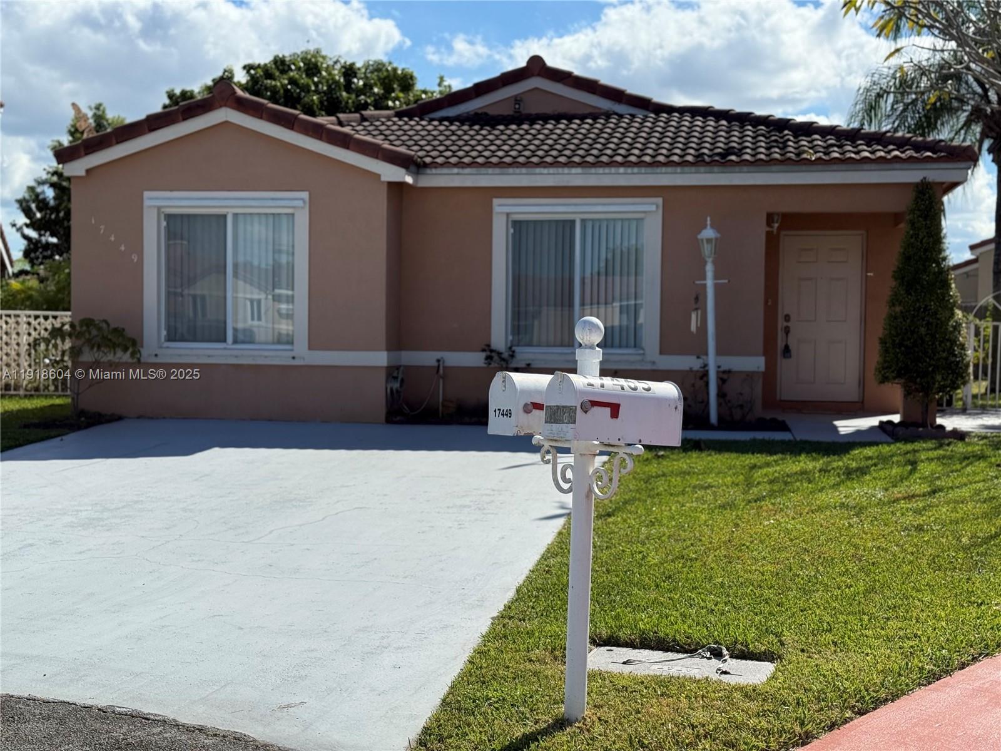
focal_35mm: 48
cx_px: 500
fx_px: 1388
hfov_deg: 39.7
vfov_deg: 30.3
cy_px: 376
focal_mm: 6.76
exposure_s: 1/8772
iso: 100
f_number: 1.78
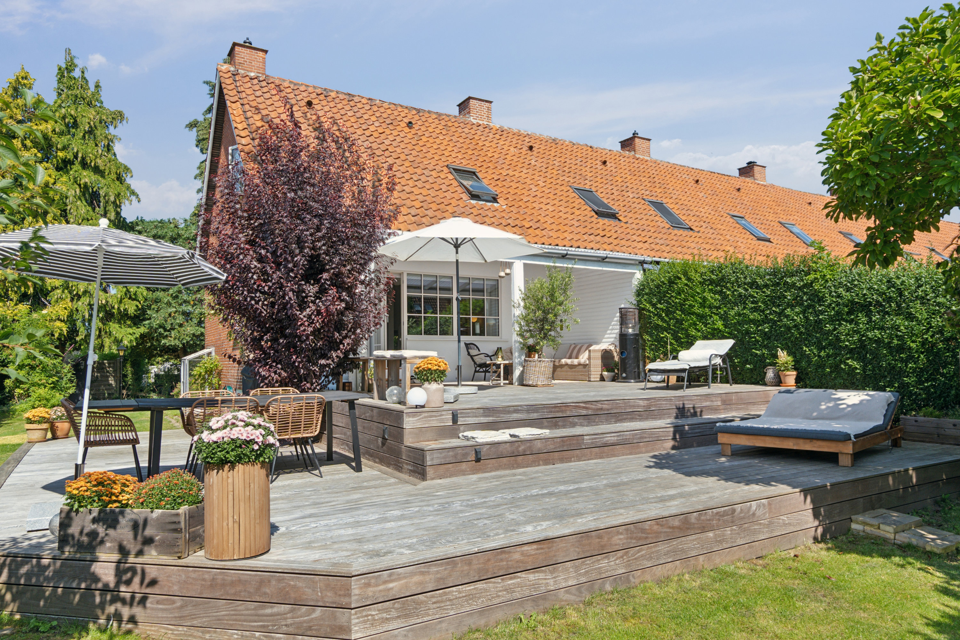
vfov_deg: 59.5
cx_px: 480
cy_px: 320
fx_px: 560
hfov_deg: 81.2
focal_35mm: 21
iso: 200
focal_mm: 14
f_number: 8
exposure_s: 1/100
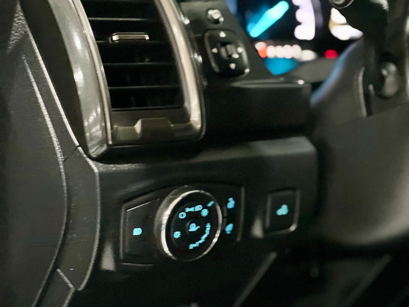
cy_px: 154
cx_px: 204
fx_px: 910
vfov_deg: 19.1
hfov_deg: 25.3
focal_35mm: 77
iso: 2000
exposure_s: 1/15
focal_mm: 9
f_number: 2.8
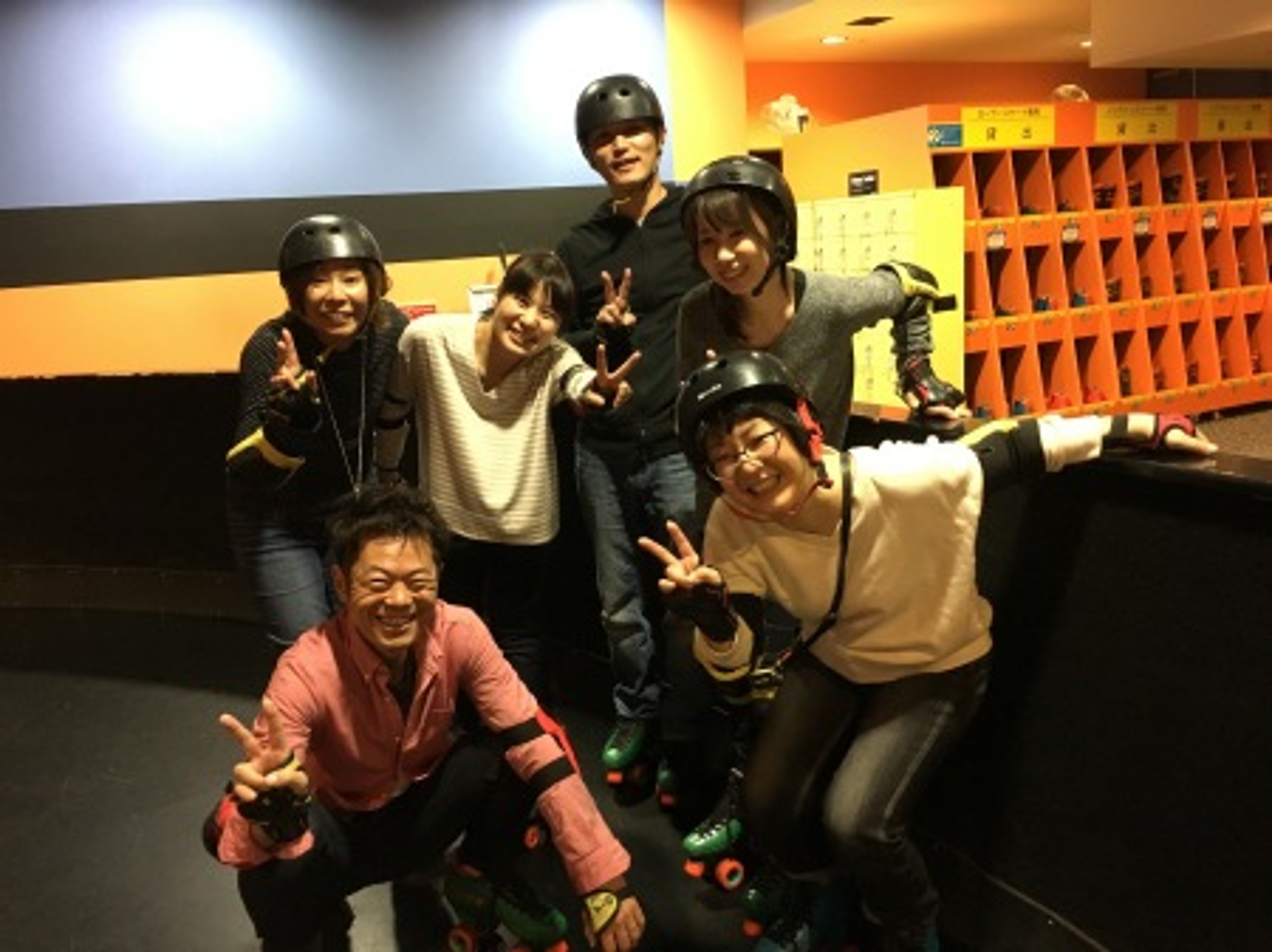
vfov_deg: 48.2
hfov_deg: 61.7
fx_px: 1065
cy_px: 476
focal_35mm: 29
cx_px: 636
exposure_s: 1/15
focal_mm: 4.15
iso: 250
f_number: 2.2
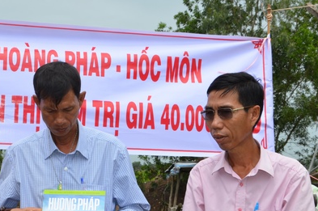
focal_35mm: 87
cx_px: 110
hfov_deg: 23.4
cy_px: 139
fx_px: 766
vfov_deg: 15.7
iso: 250
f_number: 14
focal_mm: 35
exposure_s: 1/250
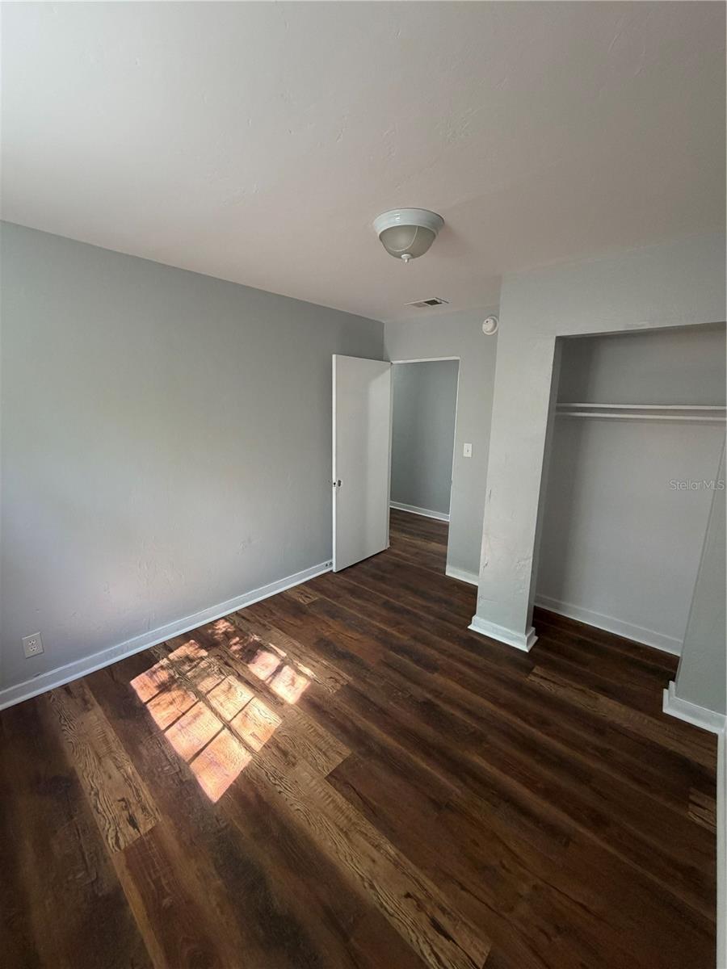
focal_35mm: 14
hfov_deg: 85.7
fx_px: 392
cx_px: 364
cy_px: 484
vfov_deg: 102.1
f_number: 2.2
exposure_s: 1/92
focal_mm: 2.22
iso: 320
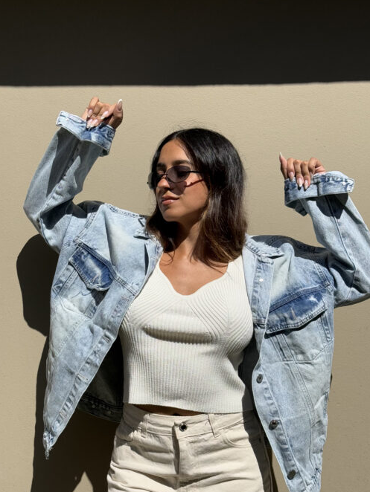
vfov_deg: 33.1
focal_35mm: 58
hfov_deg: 25.2
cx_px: 177
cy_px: 289
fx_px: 826
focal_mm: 6.76
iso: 64
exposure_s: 1/7874
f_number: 1.78
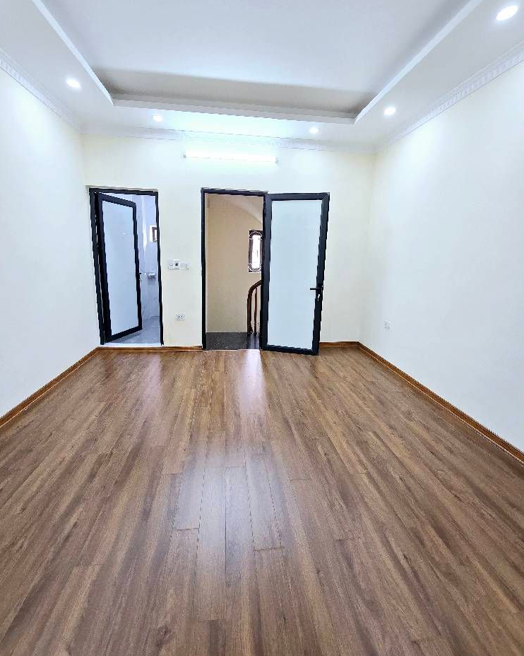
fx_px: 271
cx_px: 259
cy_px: 315
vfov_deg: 100.7
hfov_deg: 88.0
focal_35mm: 14
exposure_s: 1/100
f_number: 2.2
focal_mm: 2.2
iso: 125
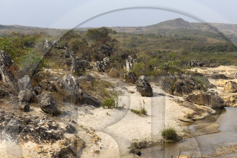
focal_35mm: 82
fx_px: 539
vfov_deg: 16.5
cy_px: 132
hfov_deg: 24.7
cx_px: 142
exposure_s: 1/320
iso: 100
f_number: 8
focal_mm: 24
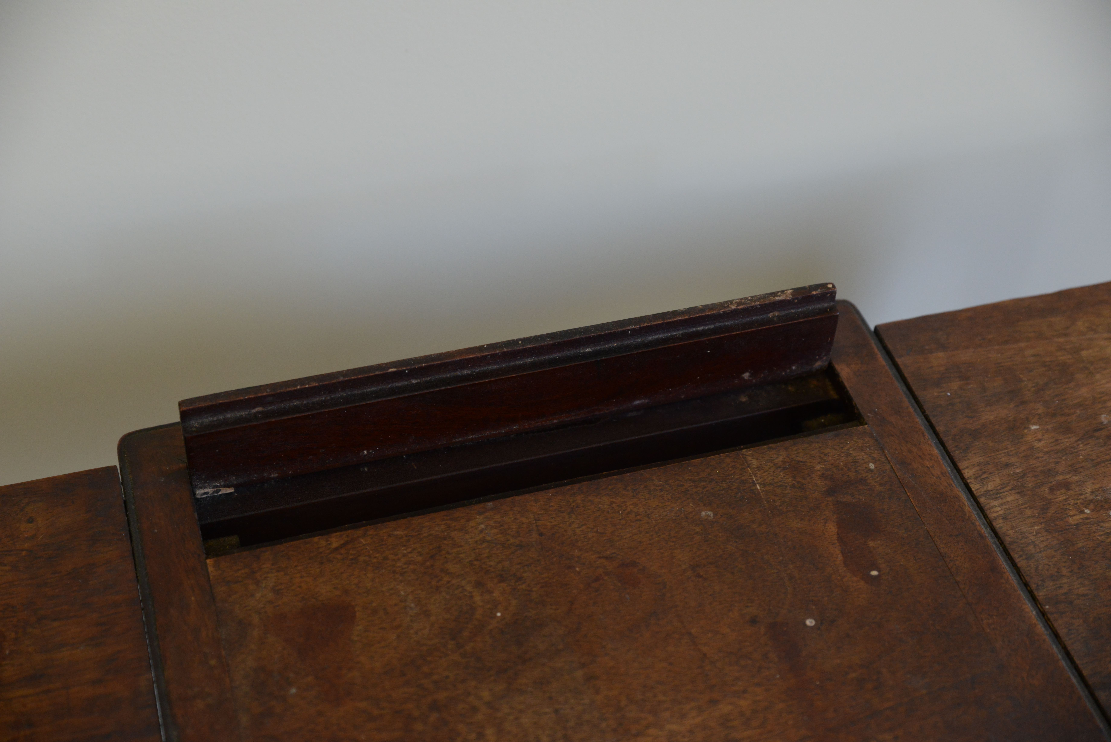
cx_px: 556
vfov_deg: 21.9
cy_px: 371
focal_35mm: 62
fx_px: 1914
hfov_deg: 32.4
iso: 1600
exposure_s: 1/100
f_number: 5
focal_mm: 62
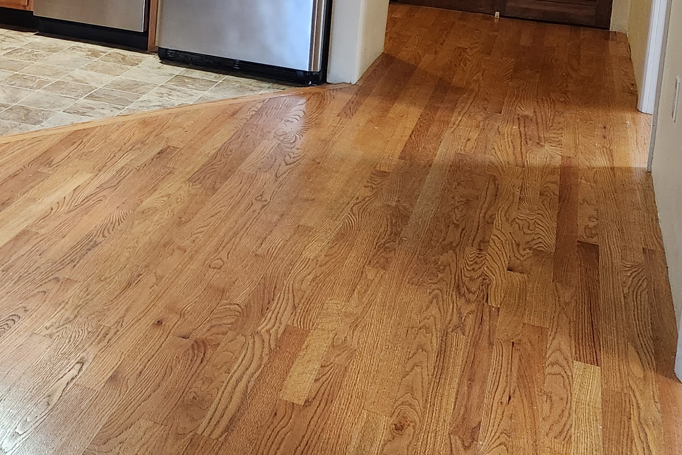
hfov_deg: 32.2
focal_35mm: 59
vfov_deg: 21.5
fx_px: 1118
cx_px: 59
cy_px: -72
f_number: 1.8
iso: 640
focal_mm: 5.4
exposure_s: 1/120
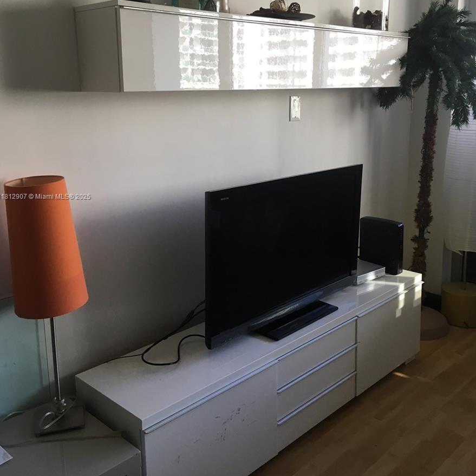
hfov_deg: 47.2
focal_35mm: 35
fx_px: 545
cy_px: 197
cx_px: 235
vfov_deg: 47.0
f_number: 2.2
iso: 64
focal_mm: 4.15
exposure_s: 1/30
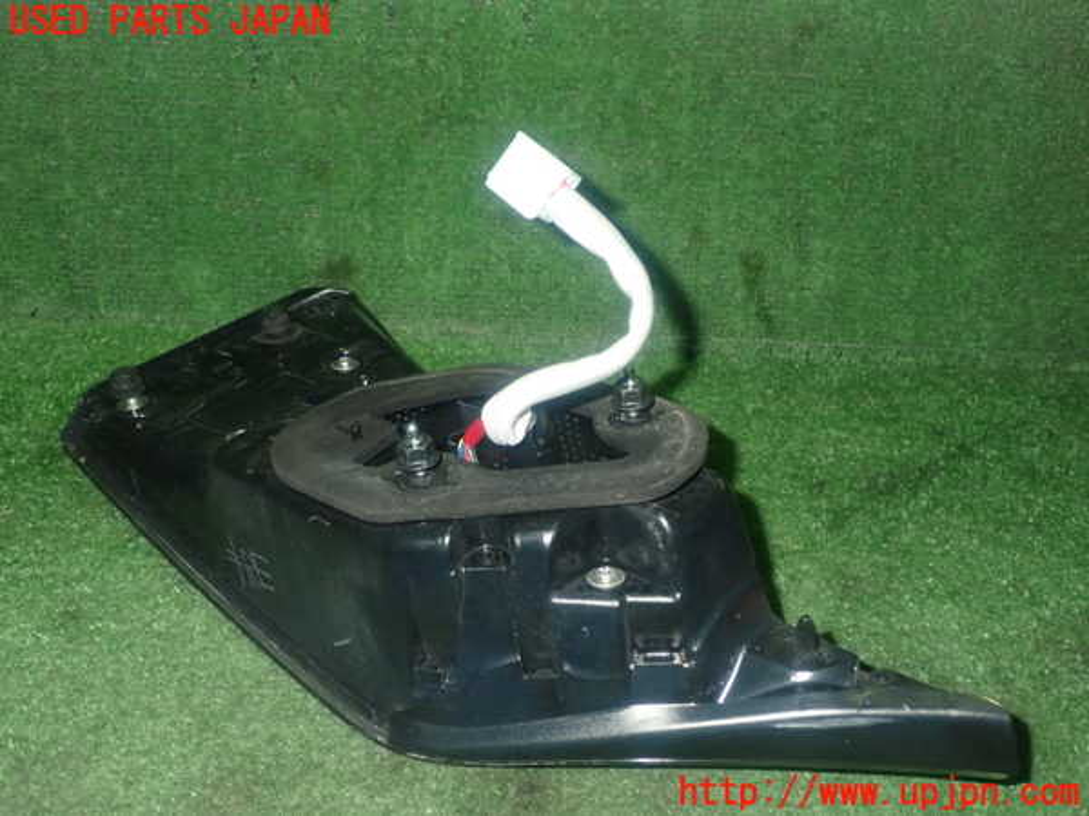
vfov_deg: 37.7
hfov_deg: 49.0
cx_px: 544
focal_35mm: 38
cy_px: 408
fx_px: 1195
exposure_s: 1/40
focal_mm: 6.83
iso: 800
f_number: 8
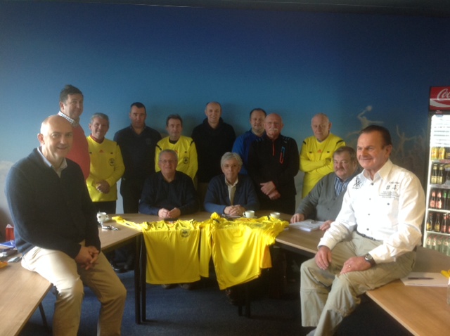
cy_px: 168
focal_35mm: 35
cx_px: 225
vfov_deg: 40.6
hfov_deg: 52.7
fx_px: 454
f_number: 2.4
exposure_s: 1/15
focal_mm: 4.28
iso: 125
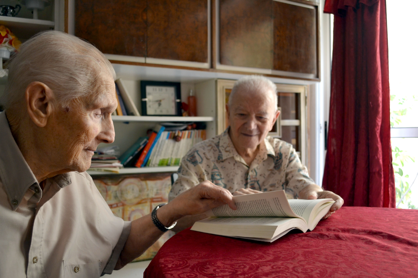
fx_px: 383
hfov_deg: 57.2
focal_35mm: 33
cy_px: 139
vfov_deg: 40.0
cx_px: 209
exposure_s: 1/50
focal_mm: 22
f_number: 4
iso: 400
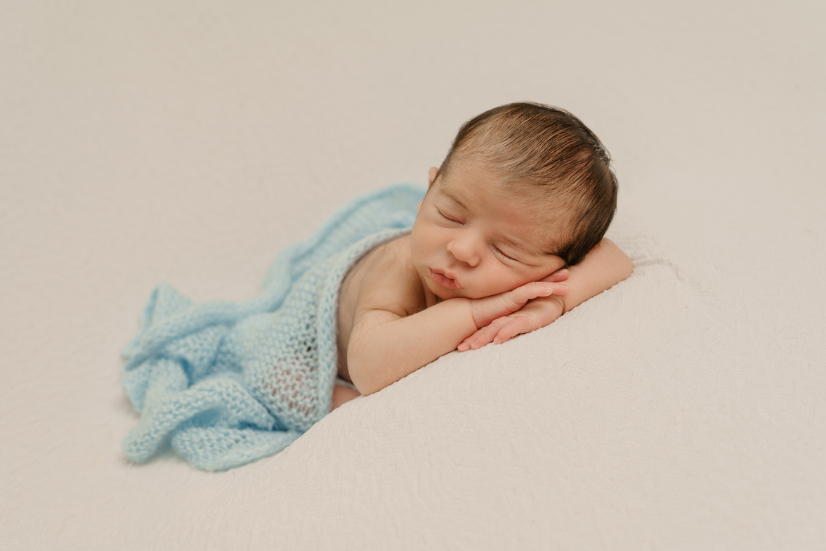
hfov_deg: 38.9
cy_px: 275
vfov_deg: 26.5
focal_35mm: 51
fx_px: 1170
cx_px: 417
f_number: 3.5
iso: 500
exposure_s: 1/200
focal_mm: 50
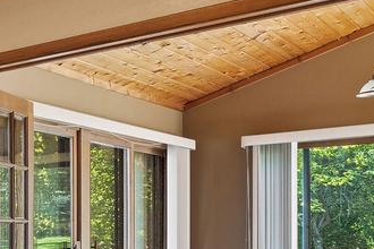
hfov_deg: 22.2
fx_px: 644
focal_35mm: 62
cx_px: -272
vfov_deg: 21.3
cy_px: 237
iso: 500
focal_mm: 16
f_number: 8
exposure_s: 1/3
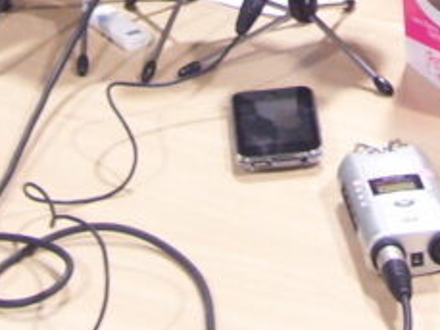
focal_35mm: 193
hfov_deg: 10.2
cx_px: 300
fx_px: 2454
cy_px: -292
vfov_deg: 7.4
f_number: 3
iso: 160
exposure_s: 1/8
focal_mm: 7.6
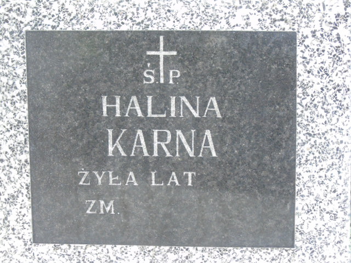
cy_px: 132
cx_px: 176
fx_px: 1440
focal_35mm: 142
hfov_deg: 13.9
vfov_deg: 10.4
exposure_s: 1/60
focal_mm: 25
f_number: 4.7
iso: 500
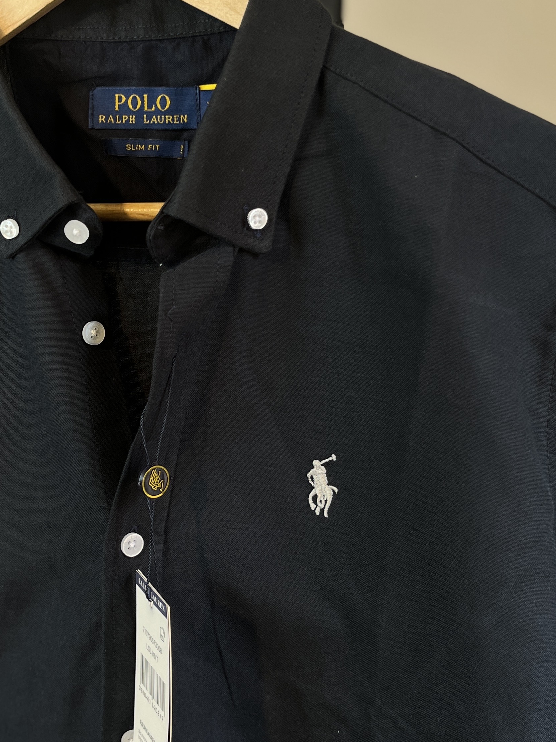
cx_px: 116
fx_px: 1006
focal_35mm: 47
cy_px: 353
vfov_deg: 40.4
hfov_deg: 30.2
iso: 64
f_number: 1.6
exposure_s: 1/50
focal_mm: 5.1
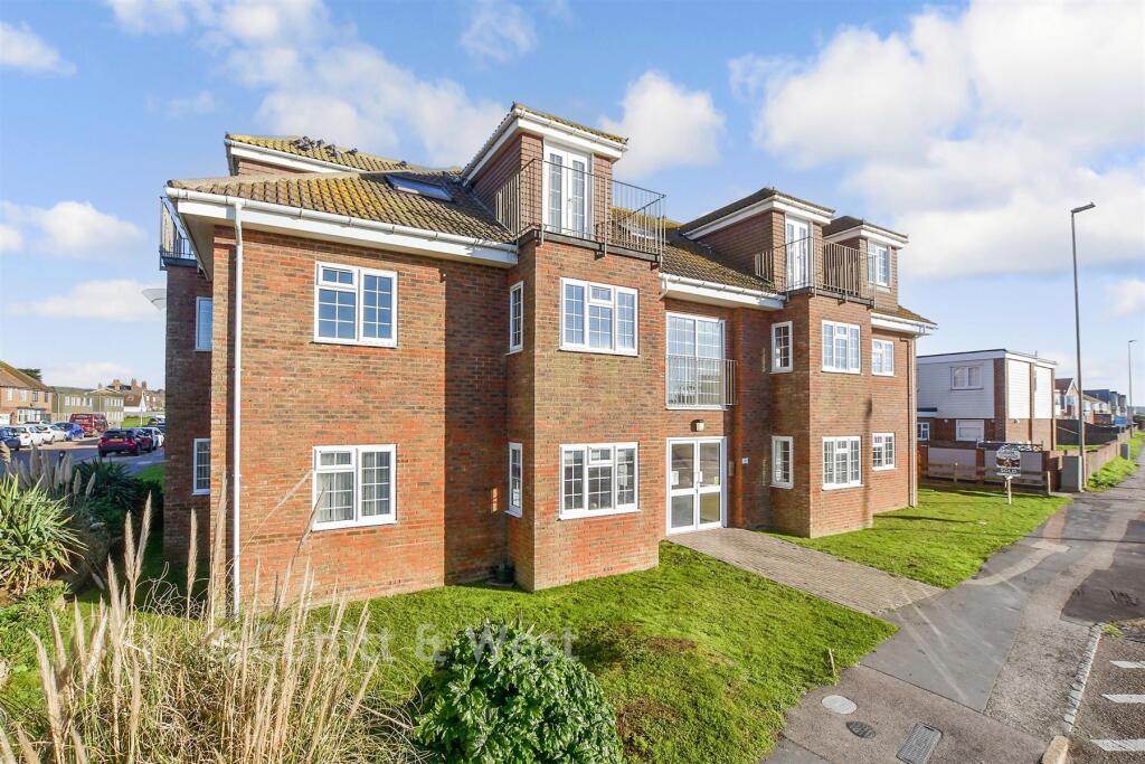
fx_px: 477
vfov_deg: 77.3
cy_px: 382
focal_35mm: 15
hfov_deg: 100.4
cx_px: 572
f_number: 8
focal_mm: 10
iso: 160
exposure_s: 1/640
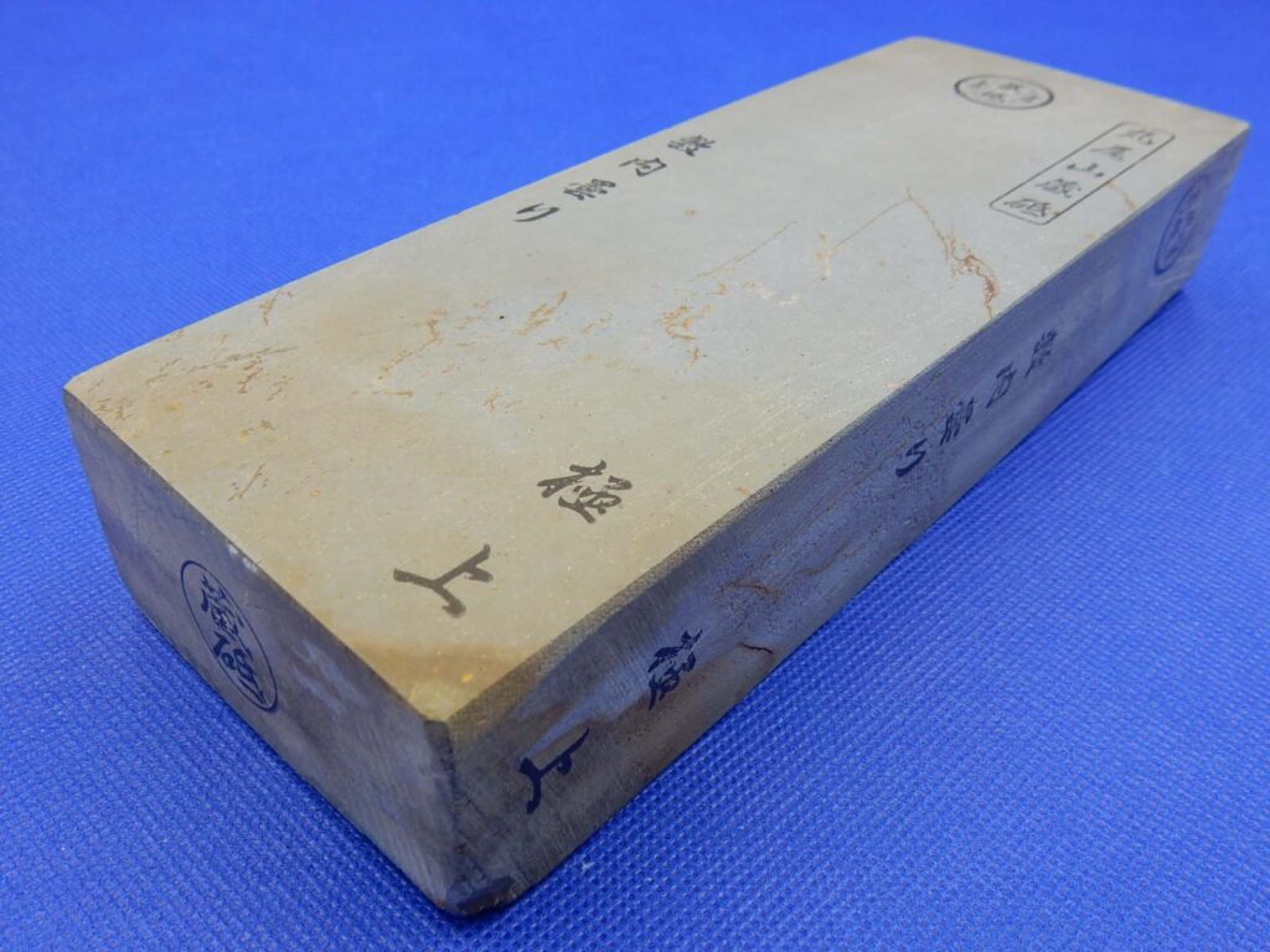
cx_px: 635
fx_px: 1101
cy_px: 476
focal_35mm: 30
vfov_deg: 46.8
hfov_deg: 60.0
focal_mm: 5.4
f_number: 4
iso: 125
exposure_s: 1/50
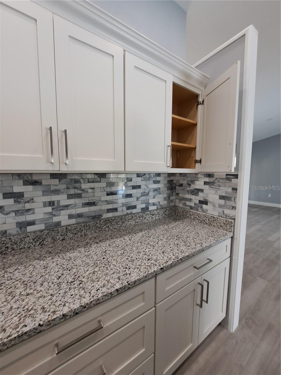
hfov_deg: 89.9
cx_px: 140
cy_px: 188
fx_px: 141
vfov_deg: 106.2
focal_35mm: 13
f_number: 2.2
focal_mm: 1.74
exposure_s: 1/40
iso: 125
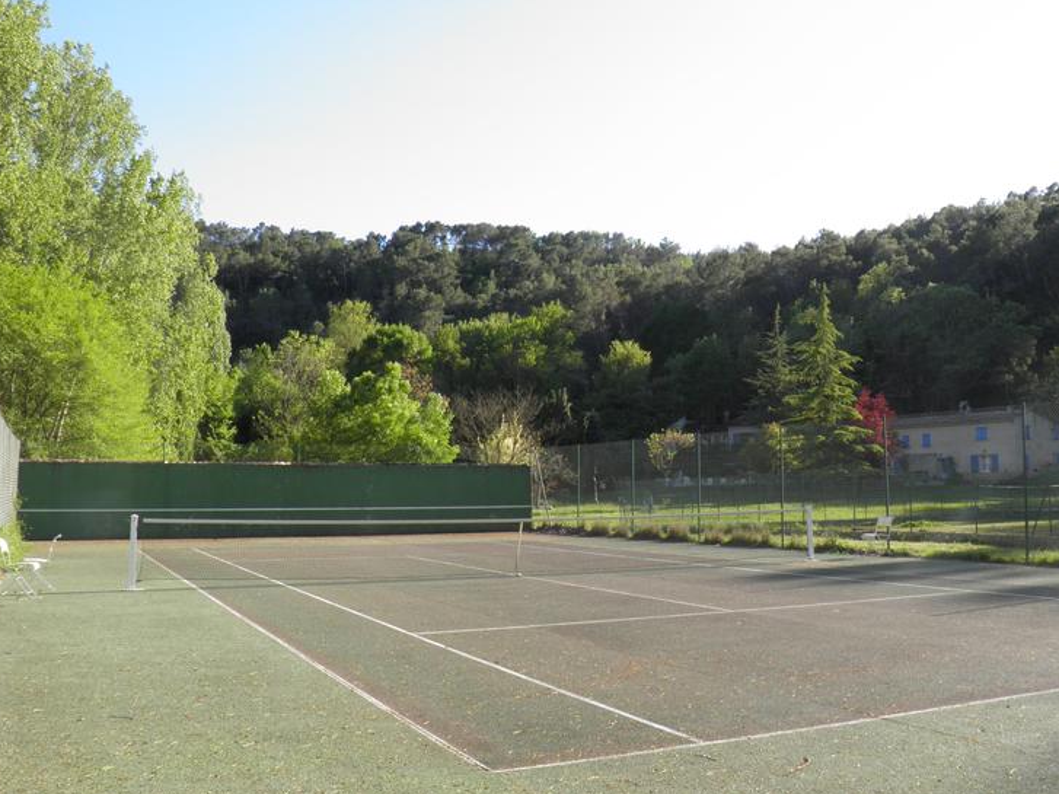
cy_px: 364
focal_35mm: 33
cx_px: 559
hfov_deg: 55.3
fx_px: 1009
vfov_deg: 42.9
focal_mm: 5.5
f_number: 5.3
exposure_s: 1/100
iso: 50
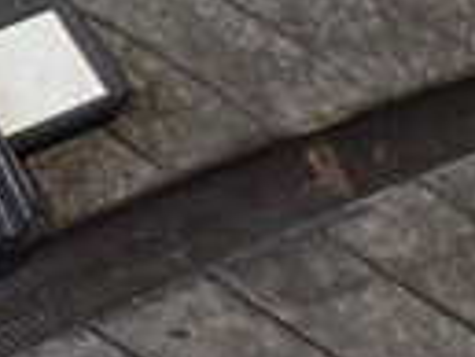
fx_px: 1909
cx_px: -295
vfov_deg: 10.7
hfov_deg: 13.2
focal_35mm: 139
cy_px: 232
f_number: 2.3
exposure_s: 1/125
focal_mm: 5.4
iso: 800
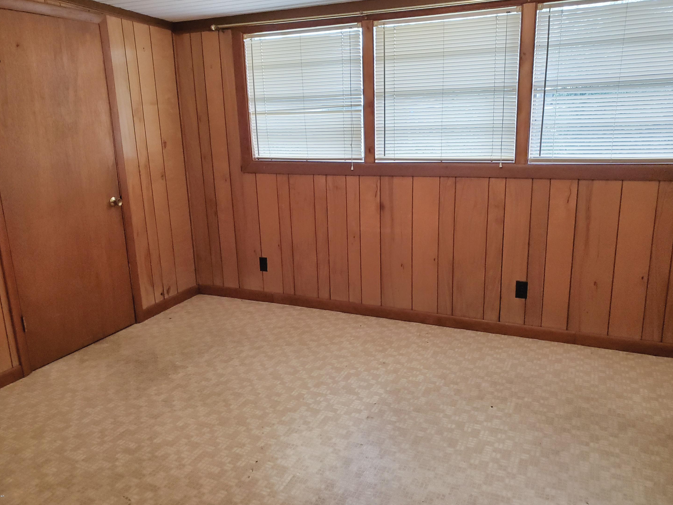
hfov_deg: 65.3
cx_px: 335
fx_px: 525
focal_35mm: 27
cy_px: 250
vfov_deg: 51.4
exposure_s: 1/120
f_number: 2.4
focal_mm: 4.3
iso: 400
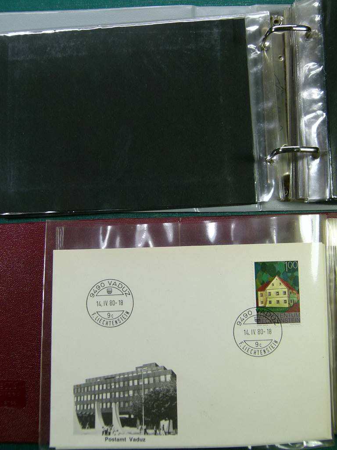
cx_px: 168
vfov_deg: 47.9
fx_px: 506
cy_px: 225
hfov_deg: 36.8
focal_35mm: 39
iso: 100
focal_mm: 7
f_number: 3.1
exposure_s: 1/100
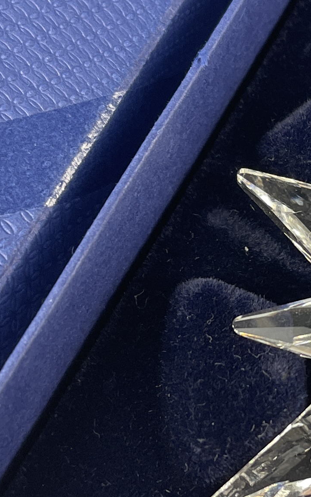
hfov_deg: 13.8
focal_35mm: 93
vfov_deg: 22.3
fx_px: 1261
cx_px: 331
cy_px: 248
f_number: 1.6
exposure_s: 1/100
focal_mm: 5.1
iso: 80
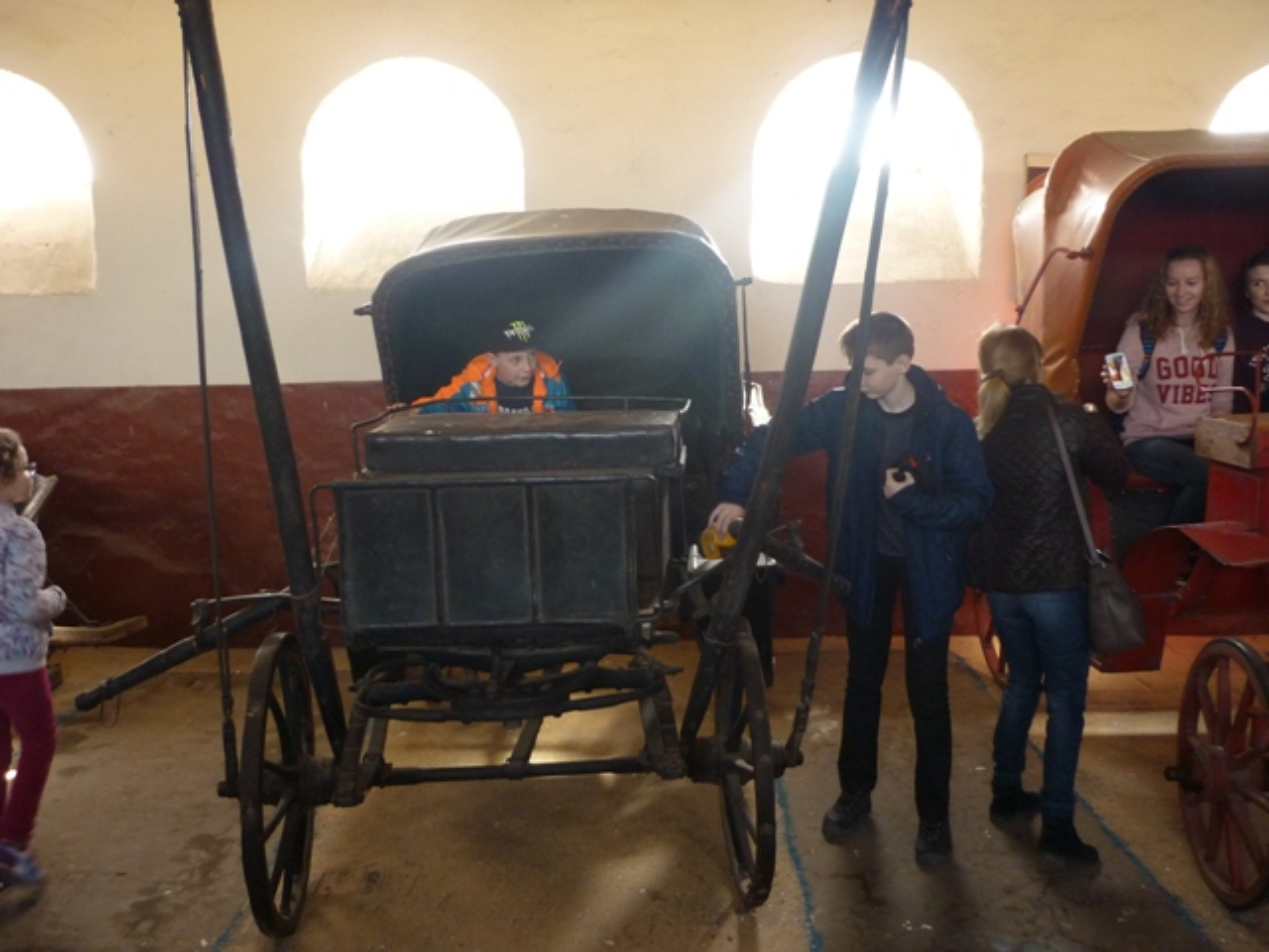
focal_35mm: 33
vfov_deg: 42.9
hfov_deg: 55.4
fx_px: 1210
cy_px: 476
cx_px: 634
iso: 250
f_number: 2.8
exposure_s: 1/30
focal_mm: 5.5
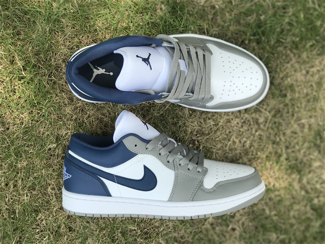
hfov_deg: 33.8
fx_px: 535
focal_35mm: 57
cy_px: 122
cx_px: 162
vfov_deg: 25.7
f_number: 2.8
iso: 20
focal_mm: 6.6
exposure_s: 1/247
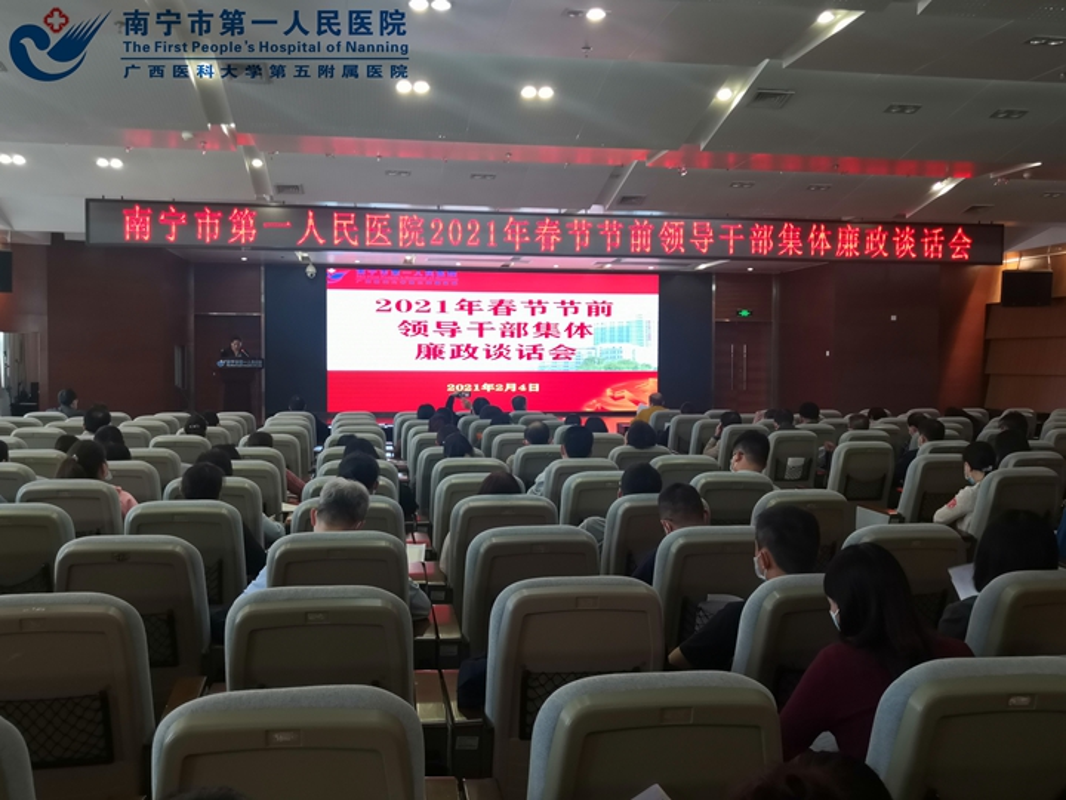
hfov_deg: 56.8
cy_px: 400
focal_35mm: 32
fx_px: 985
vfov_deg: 44.2
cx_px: 533
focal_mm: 3.95
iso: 160
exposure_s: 1/50
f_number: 1.8
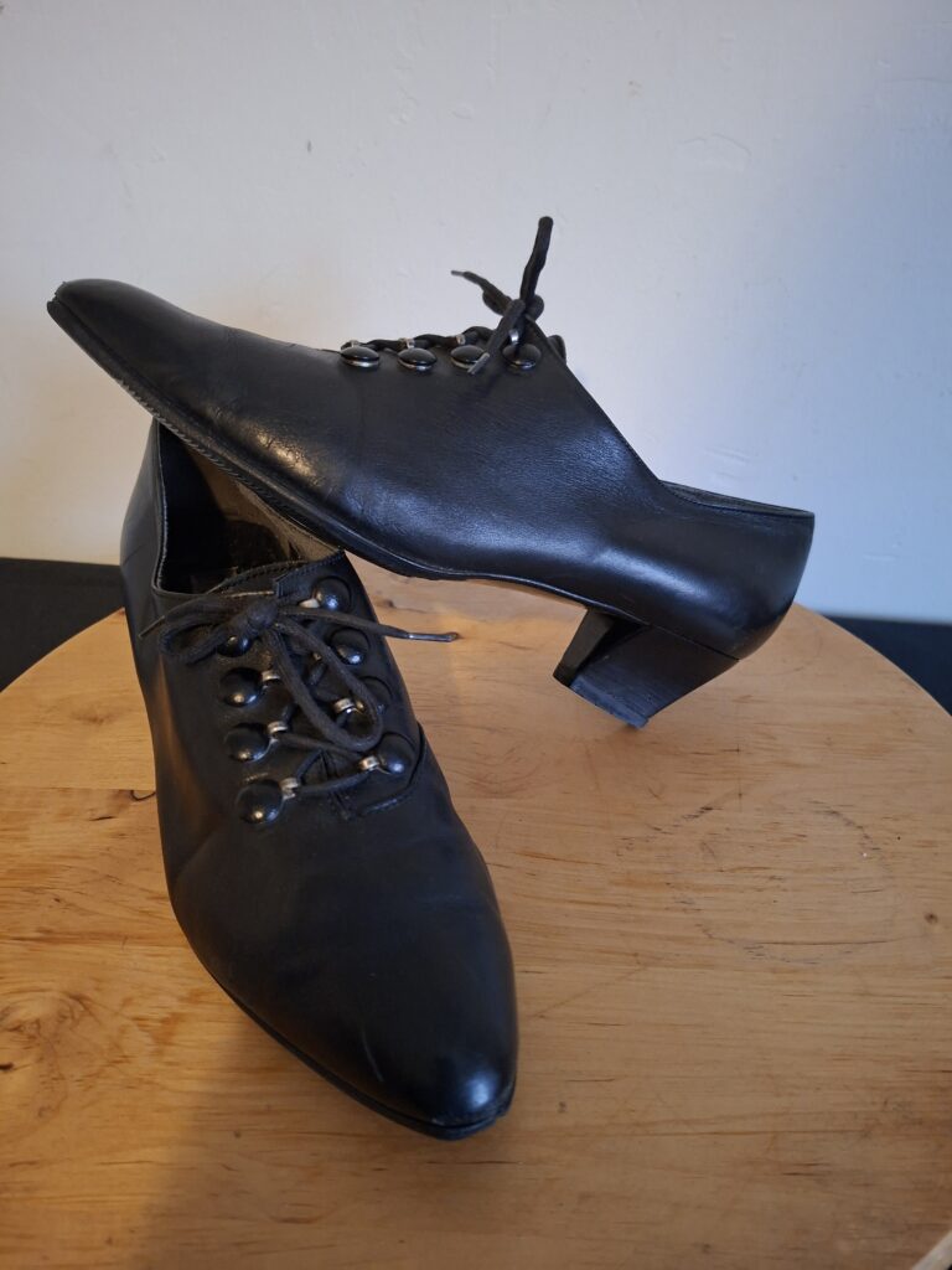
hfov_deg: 58.9
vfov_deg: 73.9
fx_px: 843
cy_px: 635
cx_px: 476
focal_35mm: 23
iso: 800
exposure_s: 1/25
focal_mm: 5.54
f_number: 1.8
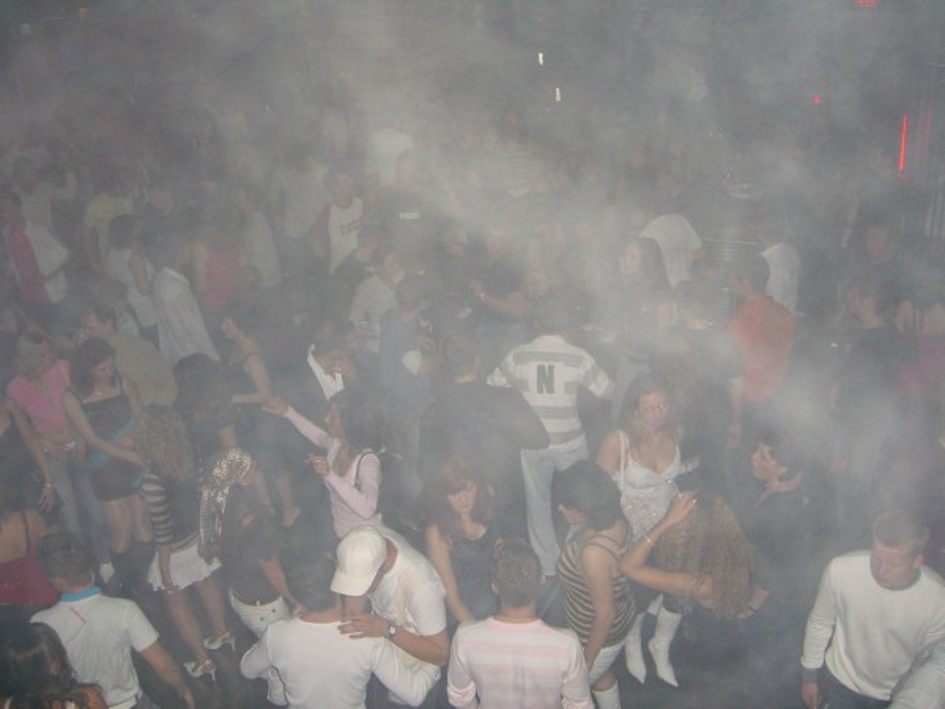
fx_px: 1037
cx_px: 472
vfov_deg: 37.7
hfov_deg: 49.0
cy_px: 354
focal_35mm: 38
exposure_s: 1/60
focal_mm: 7.9
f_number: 2.8
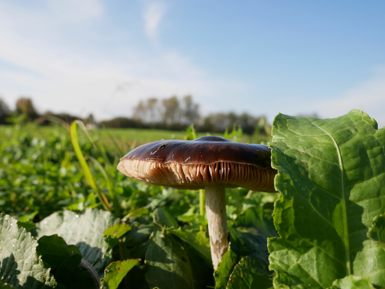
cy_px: 144
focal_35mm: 30
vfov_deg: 46.8
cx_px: 192
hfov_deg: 59.9
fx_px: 334
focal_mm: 15
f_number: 4.5
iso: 200
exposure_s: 1/800
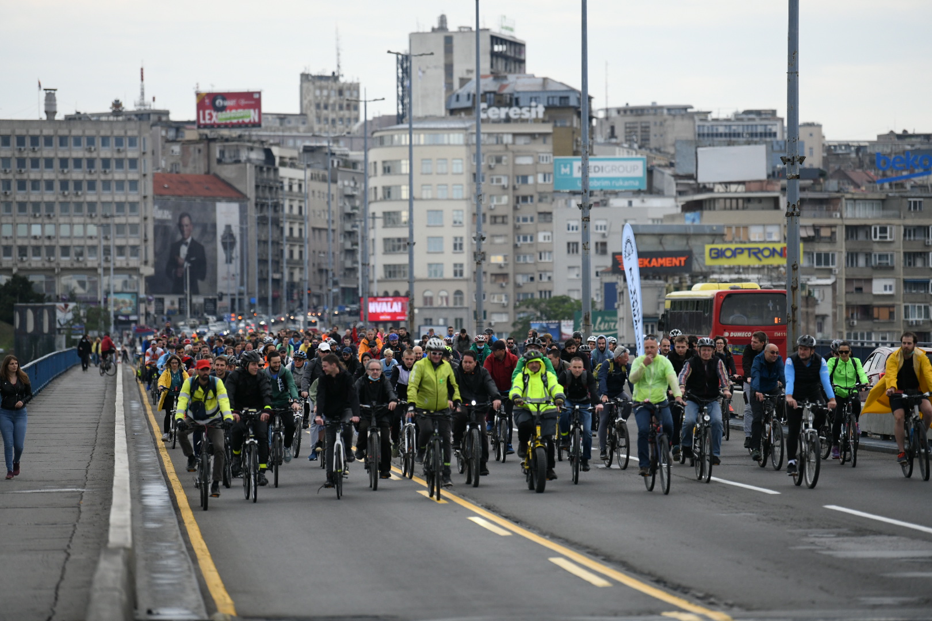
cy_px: 310
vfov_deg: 7.8
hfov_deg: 11.7
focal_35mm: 175
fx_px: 4530
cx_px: 466
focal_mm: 175
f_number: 3.2
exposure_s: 1/4000
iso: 1250
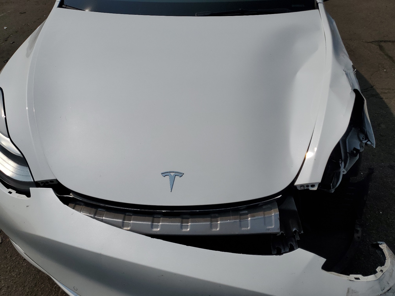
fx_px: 297
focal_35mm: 26
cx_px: 198
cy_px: 148
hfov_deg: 67.3
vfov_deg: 53.1
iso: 52
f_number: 1.5
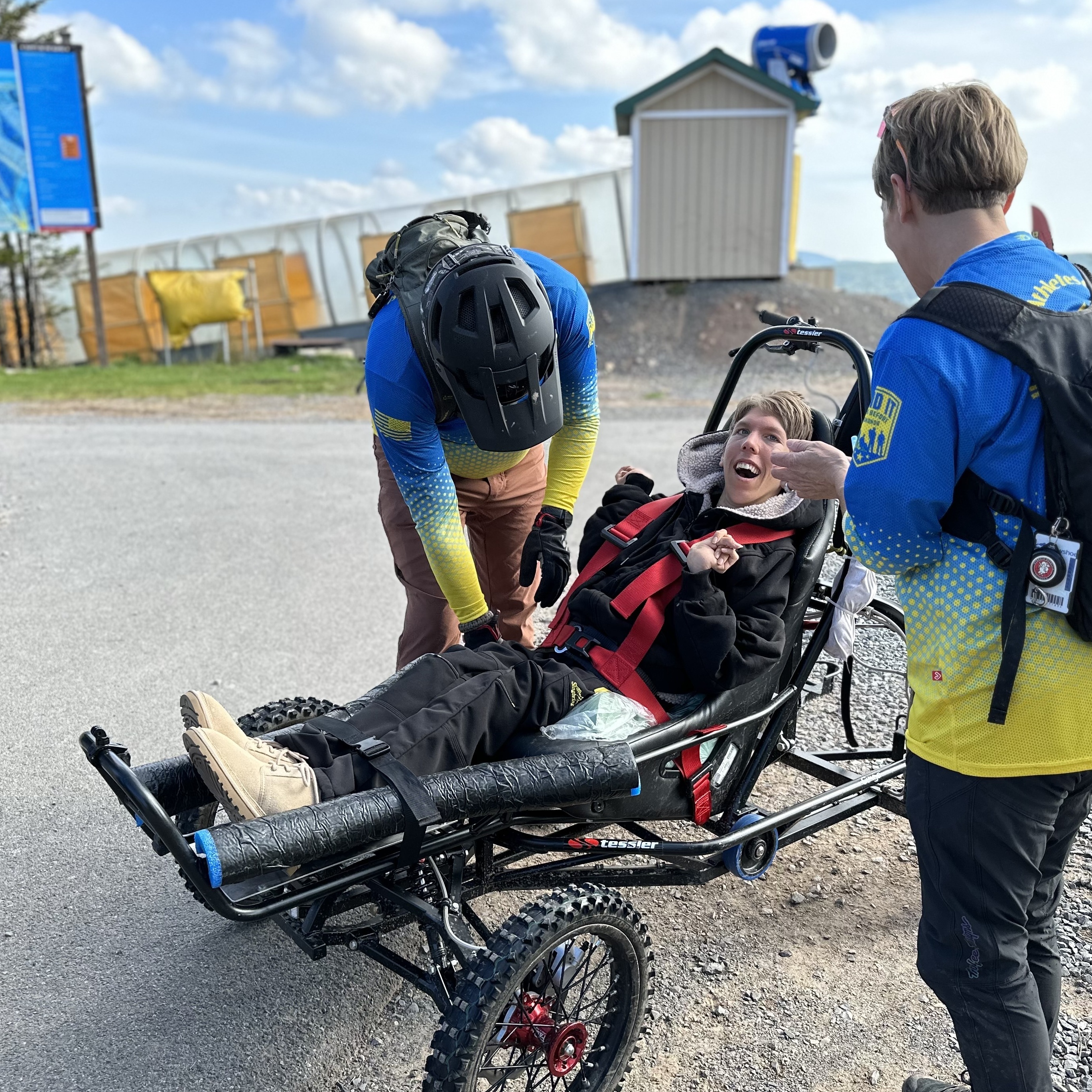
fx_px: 1106
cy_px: 586
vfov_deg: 52.5
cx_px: 565
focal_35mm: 31
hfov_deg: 52.5
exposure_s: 1/1107
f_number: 1.78
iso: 80
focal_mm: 6.86
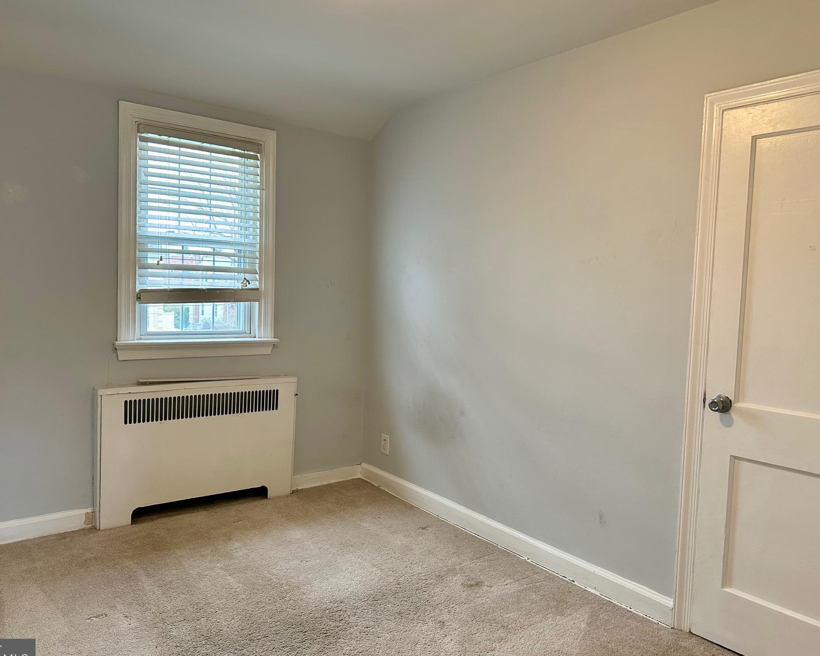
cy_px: 334
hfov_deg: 65.9
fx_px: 631
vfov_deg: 54.9
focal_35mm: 26
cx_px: 380
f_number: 1.78
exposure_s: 1/60
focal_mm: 6.86
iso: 200
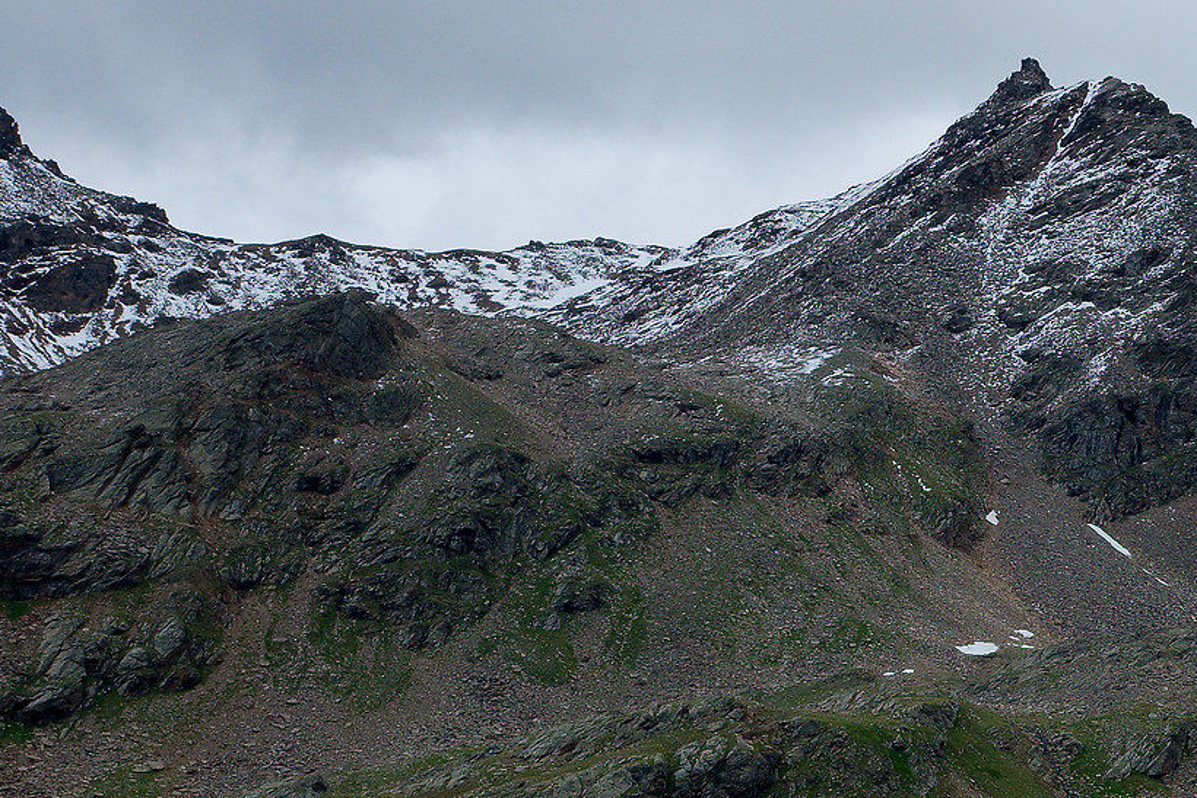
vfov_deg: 11.2
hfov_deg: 15.9
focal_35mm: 120
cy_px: 972
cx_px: 1679
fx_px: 3990
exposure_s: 1/500
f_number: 8
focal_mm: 27
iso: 200
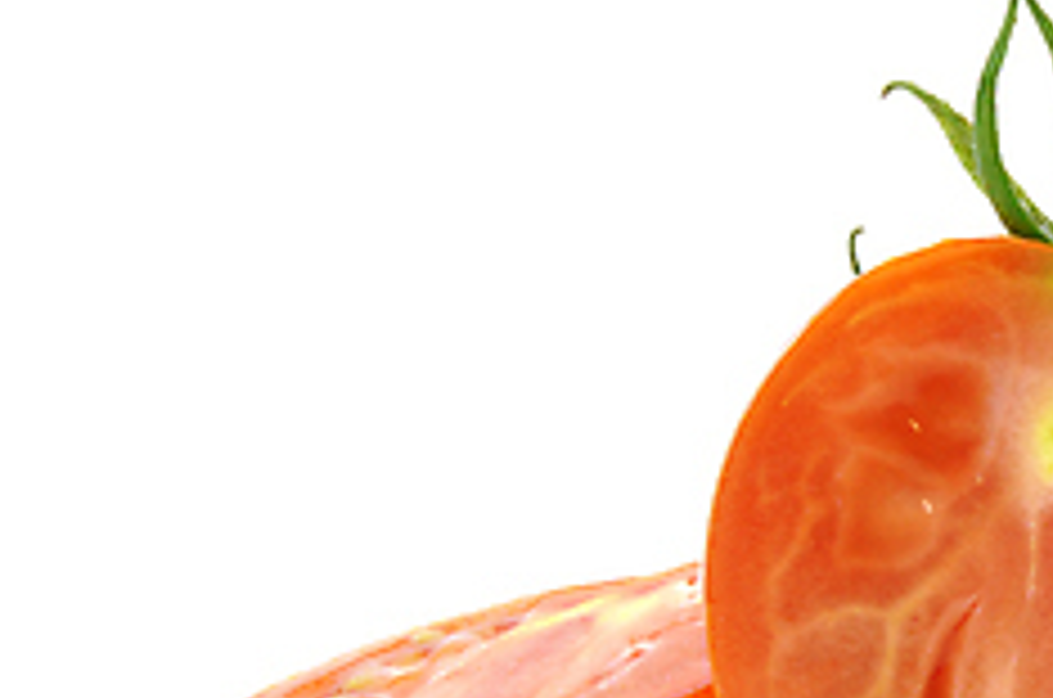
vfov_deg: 6.1
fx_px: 6539
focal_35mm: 224
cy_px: 320
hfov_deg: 9.2
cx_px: 387
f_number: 32
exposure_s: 1.3
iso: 200
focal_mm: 58
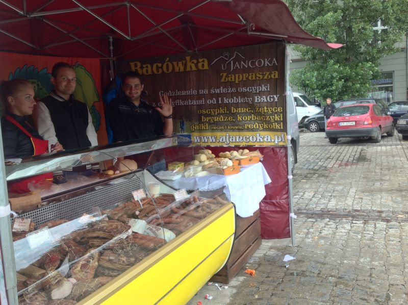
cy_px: 152
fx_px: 412
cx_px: 204
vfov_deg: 40.6
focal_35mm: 35
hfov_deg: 52.7
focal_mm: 4.28
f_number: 2.4
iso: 64
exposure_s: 1/60
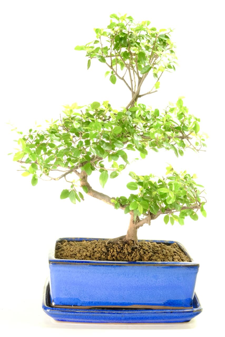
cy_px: 168
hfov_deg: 21.9
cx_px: 112
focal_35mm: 62
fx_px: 581
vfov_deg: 32.4
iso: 2500
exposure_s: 1/30
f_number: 11
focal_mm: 41.1
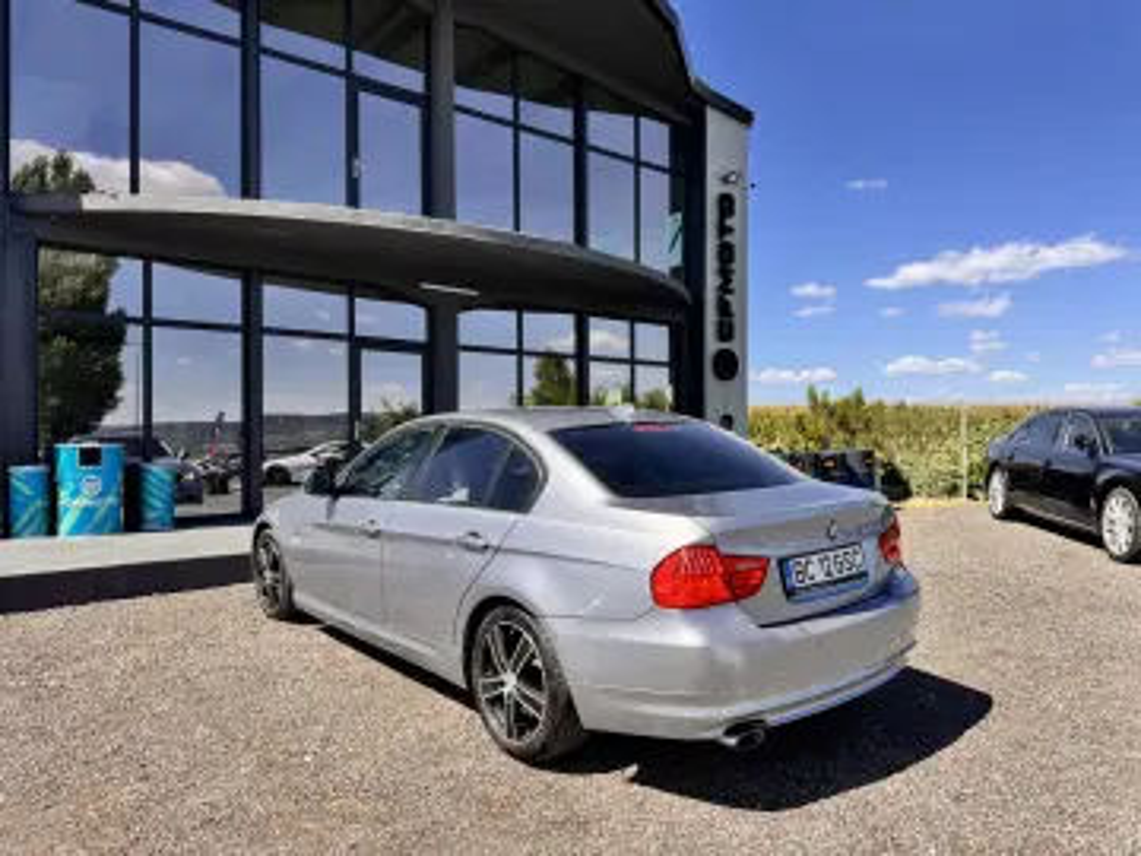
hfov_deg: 71.6
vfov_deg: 56.8
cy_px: 428
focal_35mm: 24
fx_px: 791
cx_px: 570
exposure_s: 1/3413
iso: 80
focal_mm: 6.76
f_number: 1.78
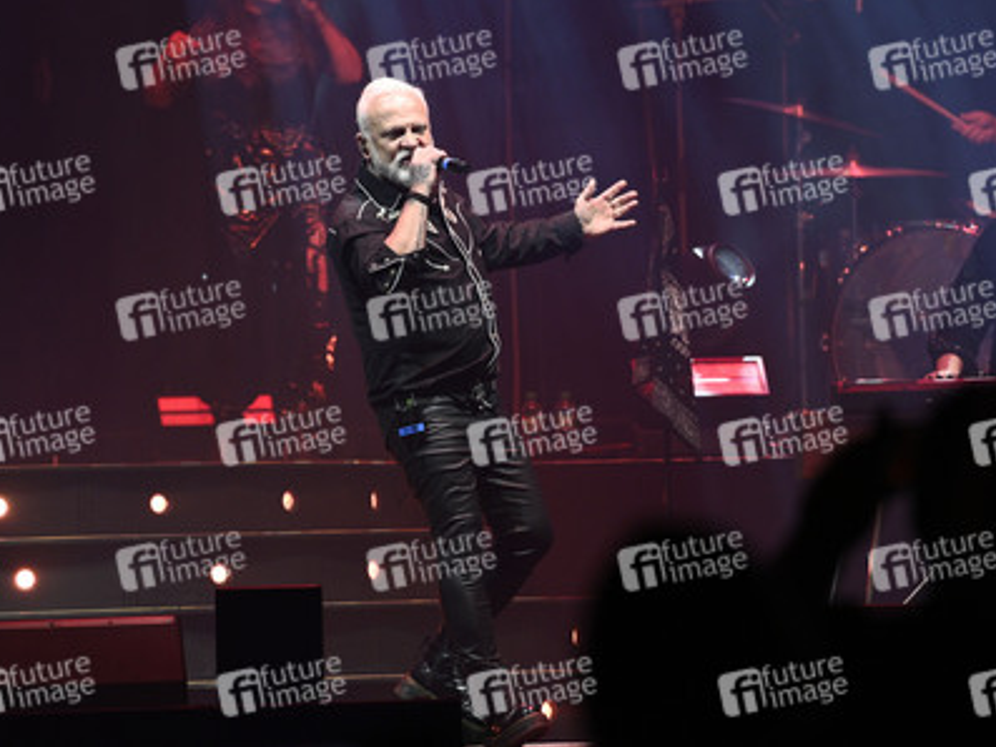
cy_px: 374
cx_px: 465
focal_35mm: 382
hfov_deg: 5.2
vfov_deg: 3.9
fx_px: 10995
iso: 3200
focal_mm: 350
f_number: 6.3
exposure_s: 1/250
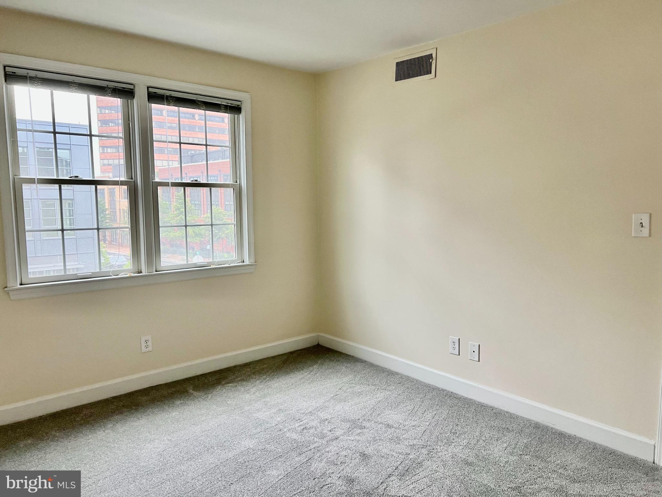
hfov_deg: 67.3
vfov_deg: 53.1
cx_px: 331
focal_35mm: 26
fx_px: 497
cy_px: 248
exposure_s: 1/60
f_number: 1.5
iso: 100
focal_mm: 5.7
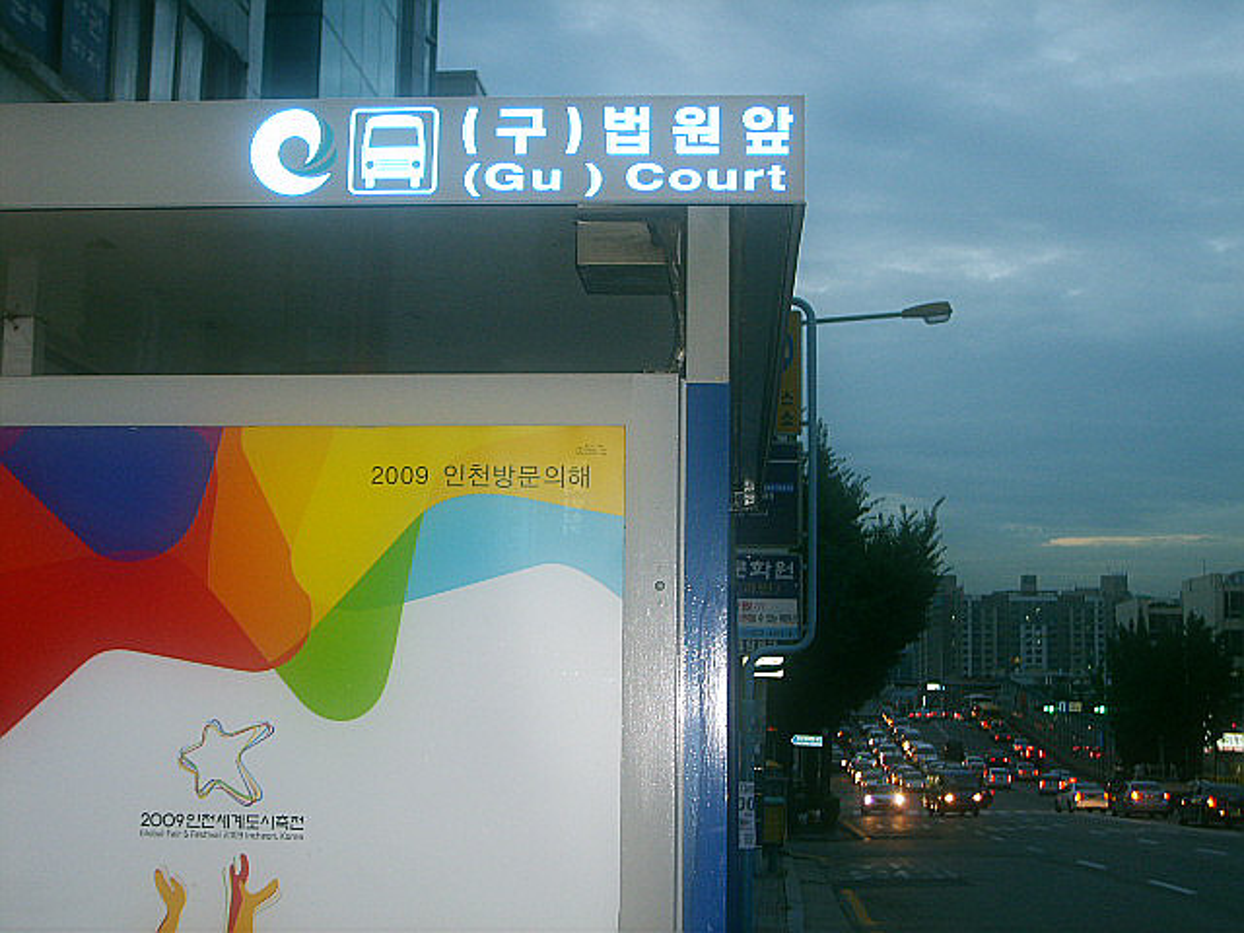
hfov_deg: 36.8
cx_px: 622
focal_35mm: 52
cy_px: 466
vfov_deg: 28.0
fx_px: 1869
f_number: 3.3
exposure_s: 1/45
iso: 100
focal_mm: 8.7
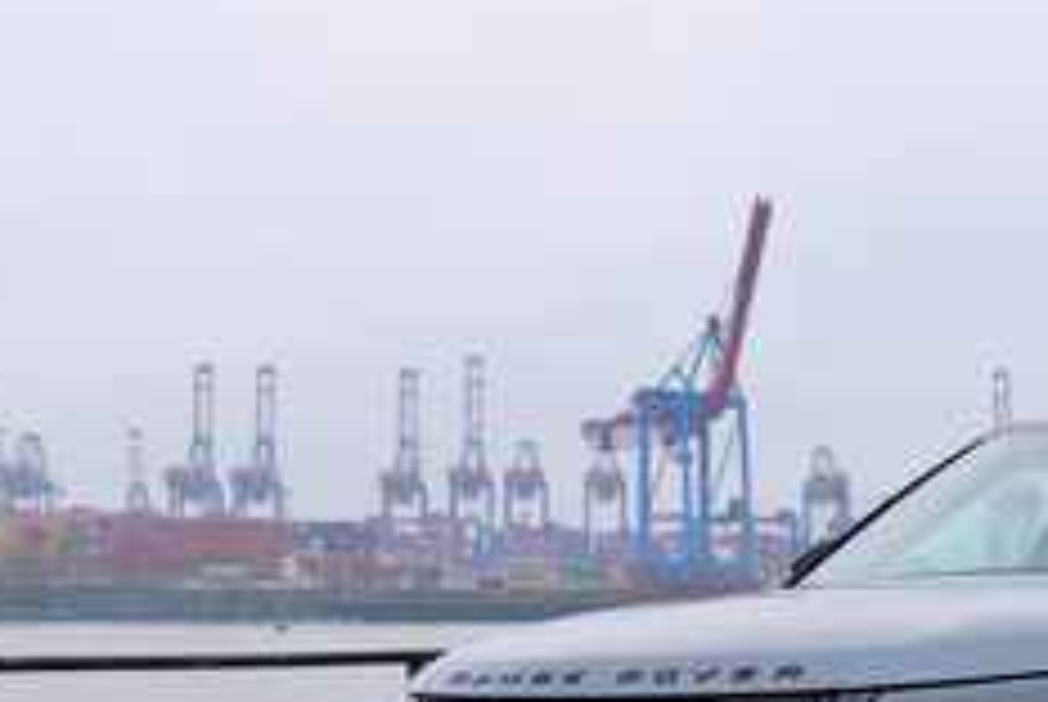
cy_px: 608
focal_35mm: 82
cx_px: 1093
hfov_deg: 23.5
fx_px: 2390
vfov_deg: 16.5
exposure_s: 1/60
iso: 250
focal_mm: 29
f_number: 4.1
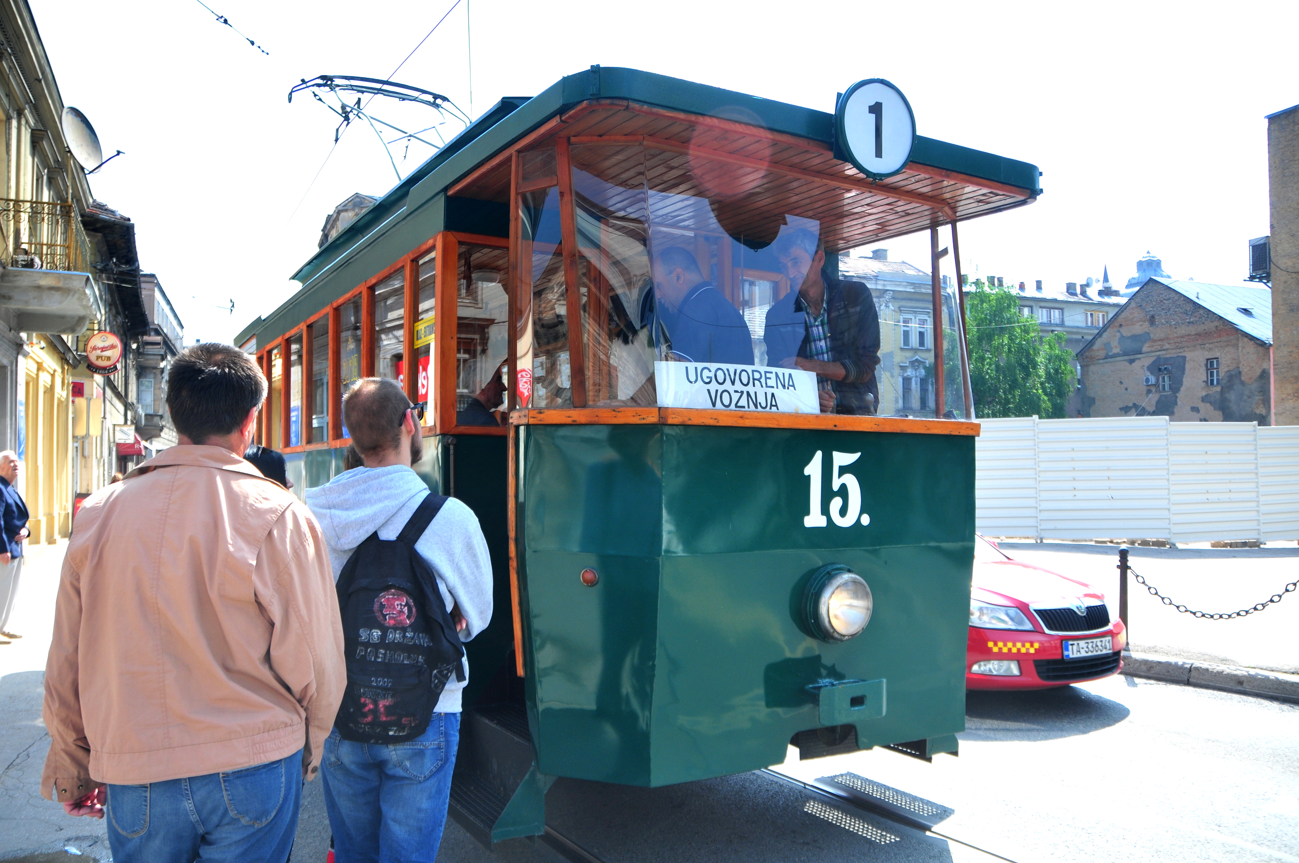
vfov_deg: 47.8
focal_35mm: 27
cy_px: 432
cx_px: 650
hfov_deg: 67.4
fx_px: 973
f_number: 3.5
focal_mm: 18
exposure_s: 1/500
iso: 200
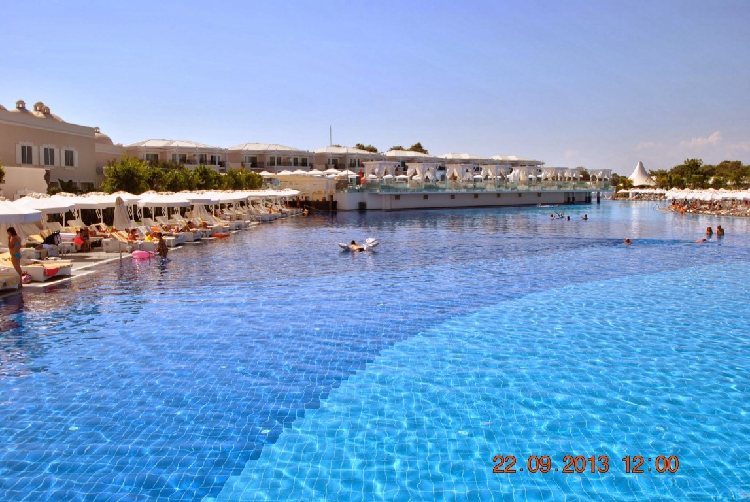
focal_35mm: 36
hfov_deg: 53.1
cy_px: 251
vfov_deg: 37.0
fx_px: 751
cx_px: 375
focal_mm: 24
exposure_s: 1/250
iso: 100
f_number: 8
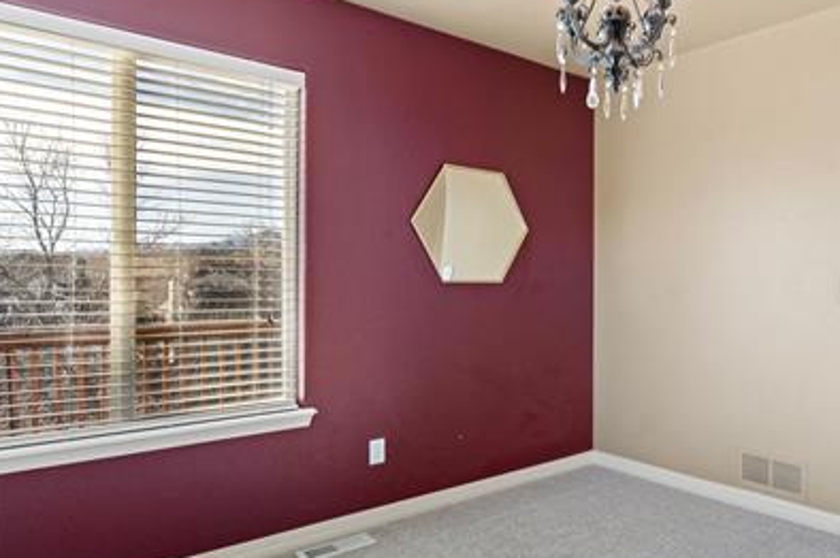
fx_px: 606
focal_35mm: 26
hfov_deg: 63.4
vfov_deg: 49.5
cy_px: 288
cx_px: 674
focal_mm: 16
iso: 50
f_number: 9.5
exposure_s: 1
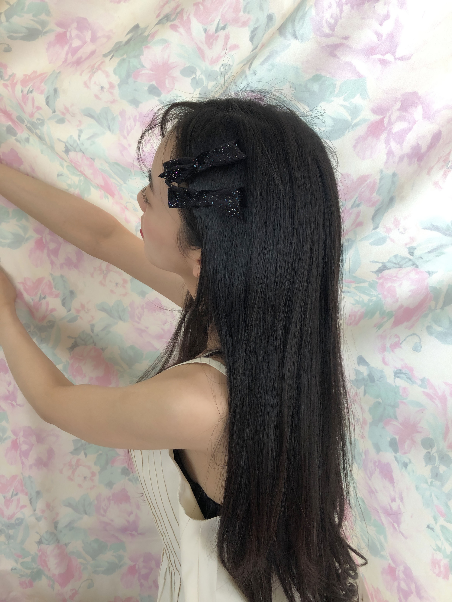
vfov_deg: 63.4
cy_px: 301
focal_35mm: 28
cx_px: 226
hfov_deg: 49.7
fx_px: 487
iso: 20
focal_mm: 3.99
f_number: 1.8
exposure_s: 1/40
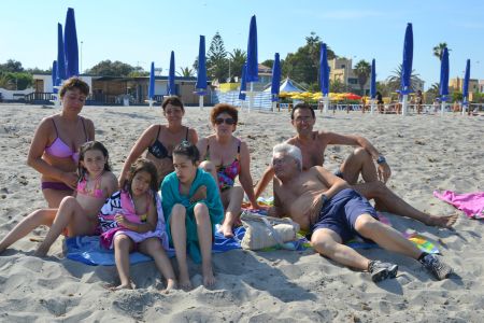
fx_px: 605
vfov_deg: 29.9
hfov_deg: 43.6
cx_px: 242
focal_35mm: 45
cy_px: 162
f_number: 8
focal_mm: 30
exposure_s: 1/250
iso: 100
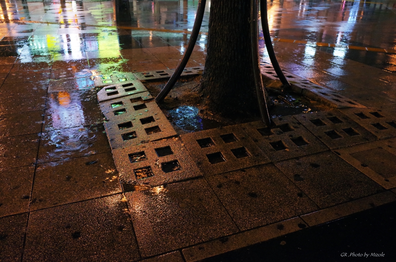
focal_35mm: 28
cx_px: 198
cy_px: 131
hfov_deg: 65.6
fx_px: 307
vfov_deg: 46.2
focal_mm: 18.3
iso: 3200
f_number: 4.5
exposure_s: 1/20
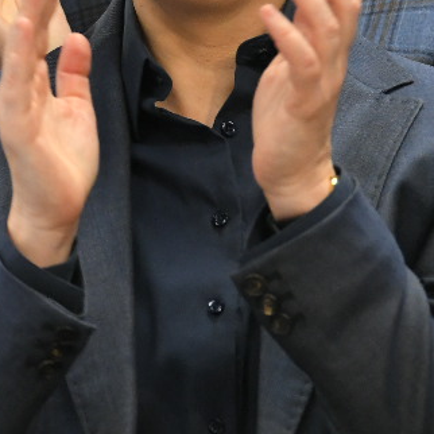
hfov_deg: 3.0
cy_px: -272
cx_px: -566
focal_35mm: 577
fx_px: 8185
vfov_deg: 3.0
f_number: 4
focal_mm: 135
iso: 3200
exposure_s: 1/320
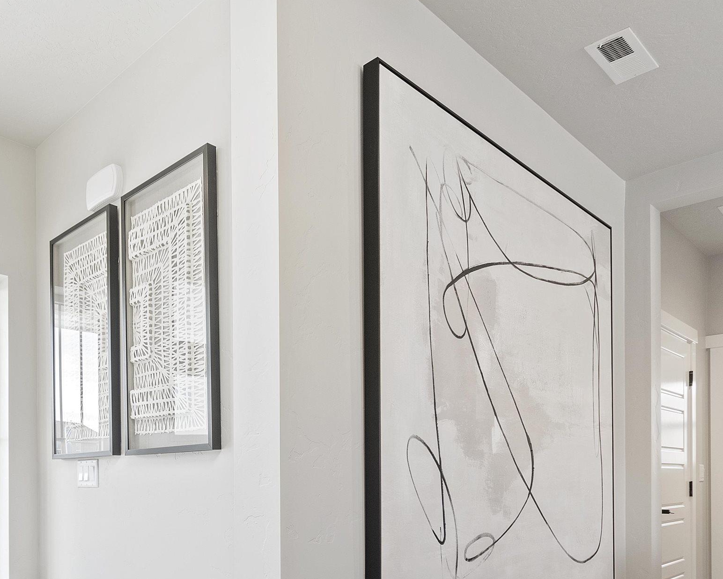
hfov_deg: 59.0
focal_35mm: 28
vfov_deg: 48.2
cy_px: 477
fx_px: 599
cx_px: 184
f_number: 6.3
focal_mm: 10
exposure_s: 1/8
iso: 320
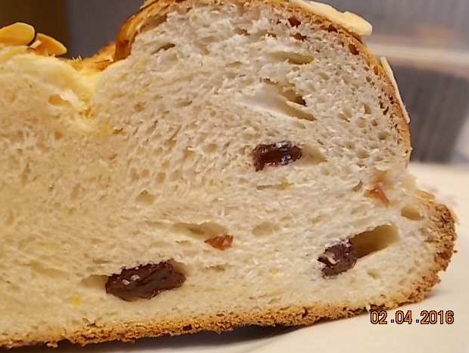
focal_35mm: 31
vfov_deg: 45.5
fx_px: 420
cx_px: 236
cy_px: 178
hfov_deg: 58.3
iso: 125
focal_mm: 5.3
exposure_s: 1/25
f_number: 3.4
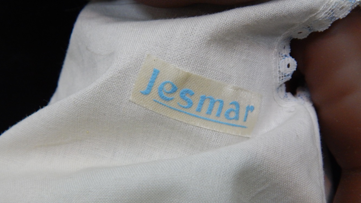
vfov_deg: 34.6
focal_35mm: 34
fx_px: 325
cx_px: 181
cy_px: 116
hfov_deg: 58.0
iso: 400
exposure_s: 1/25
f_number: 3.2
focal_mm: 5.6
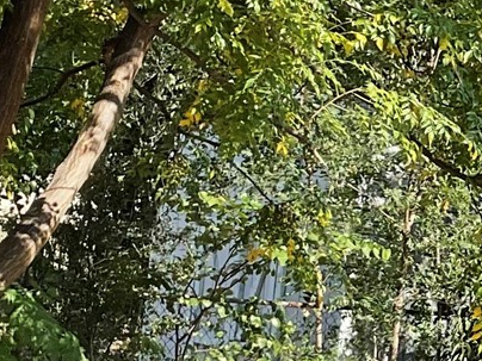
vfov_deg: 10.1
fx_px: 2047
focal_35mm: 147
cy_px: 284
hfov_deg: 13.0
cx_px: 595
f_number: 1.8
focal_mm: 3
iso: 16
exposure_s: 1/719
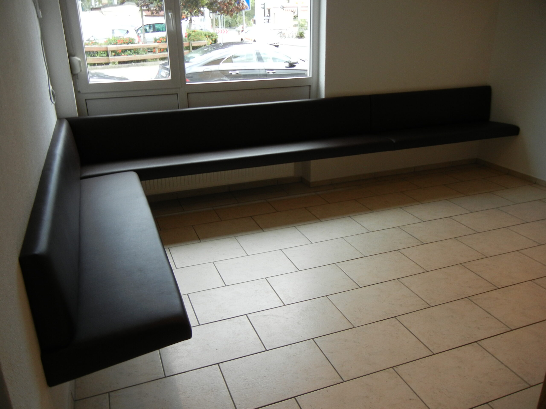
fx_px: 473
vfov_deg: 46.8
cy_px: 204
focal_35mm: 30
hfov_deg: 60.0
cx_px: 273
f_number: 3.5
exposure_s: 1/62
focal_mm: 5.4
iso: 160
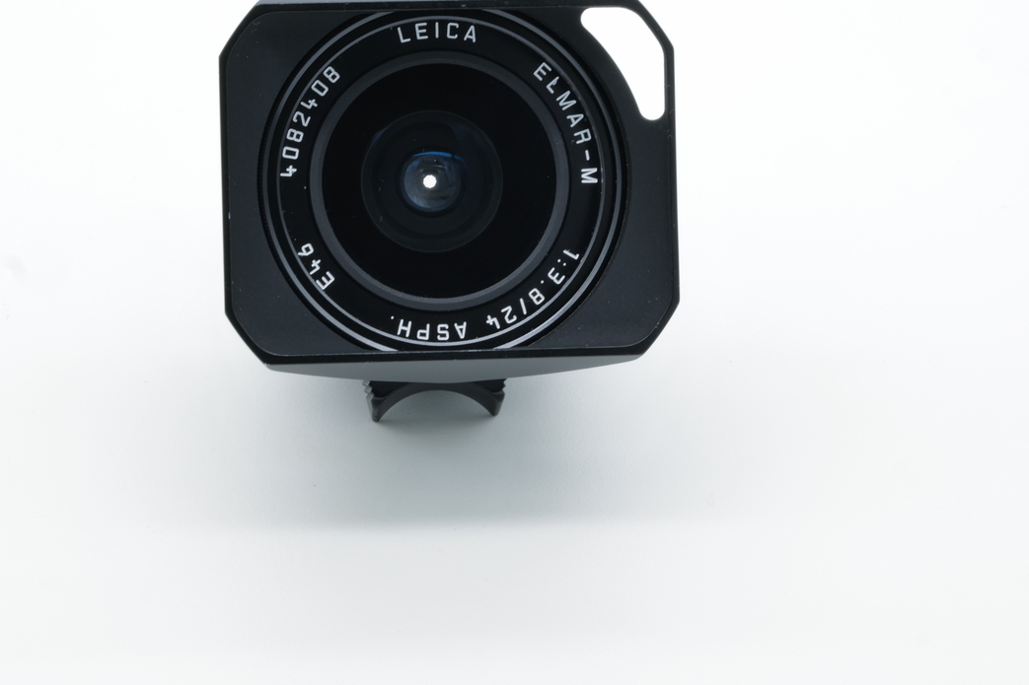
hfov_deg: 17.1
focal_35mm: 120
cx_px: 448
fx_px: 3429
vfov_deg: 11.4
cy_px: 237
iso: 200
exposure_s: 1/4
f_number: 20
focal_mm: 60
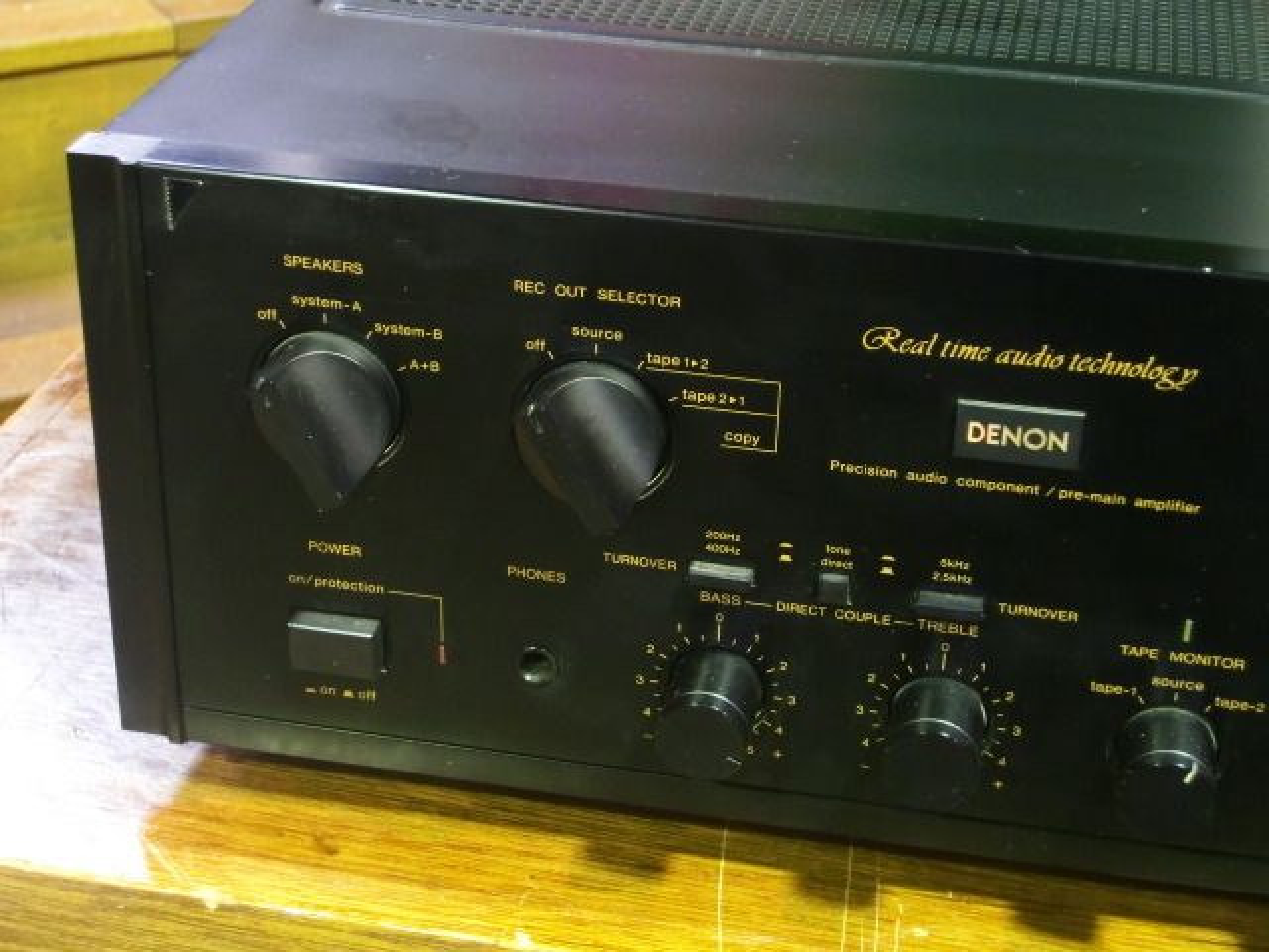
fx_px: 2420
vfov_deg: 22.3
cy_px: 476
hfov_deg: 29.4
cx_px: 634
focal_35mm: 66
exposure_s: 1/6
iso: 400
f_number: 4.1
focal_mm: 11.7
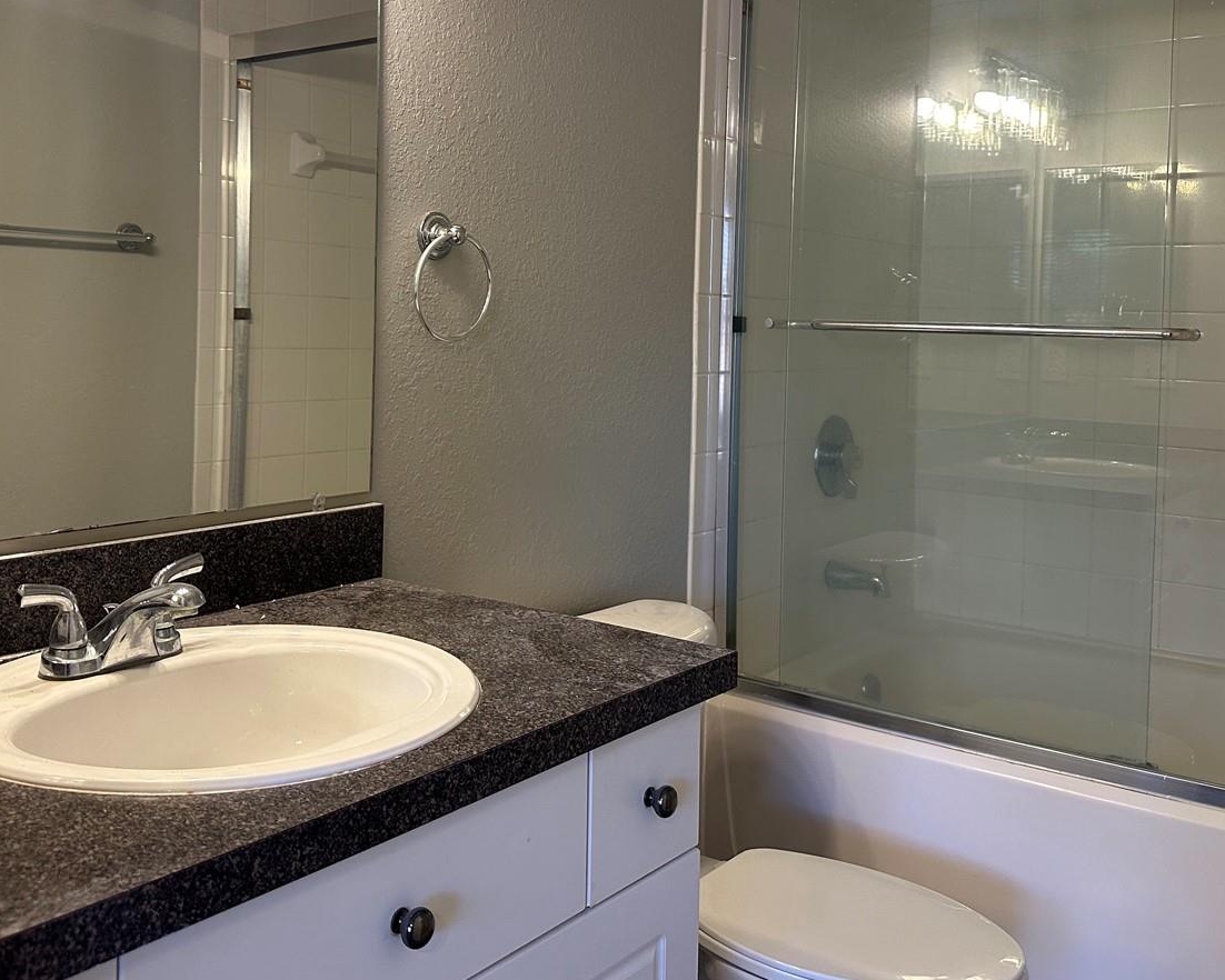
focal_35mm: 34
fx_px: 1233
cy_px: 348
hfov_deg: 52.8
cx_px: 567
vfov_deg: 42.9
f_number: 1.78
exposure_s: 1/120
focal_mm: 6.86
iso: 200
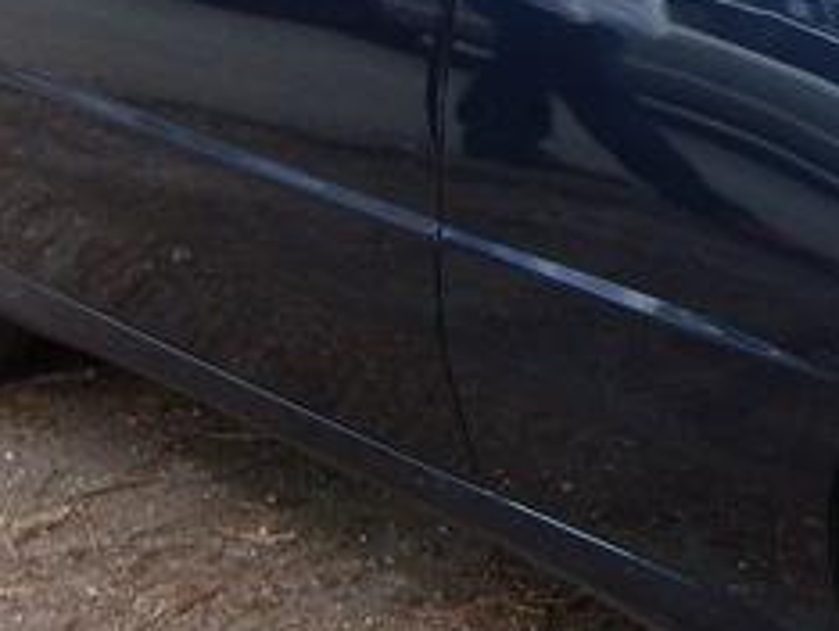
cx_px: 1255
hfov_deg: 13.8
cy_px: 125
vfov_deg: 11.0
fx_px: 3251
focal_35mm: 134
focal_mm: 5.8
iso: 50
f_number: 2.8
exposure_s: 1/250
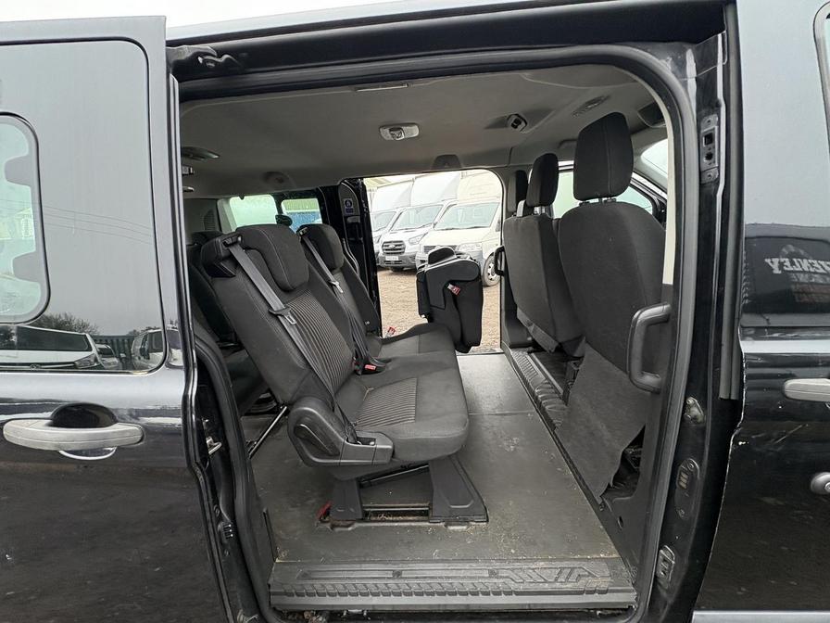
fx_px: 336
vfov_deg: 85.7
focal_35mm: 14
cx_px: 415
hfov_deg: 102.1
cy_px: 312
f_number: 2.2
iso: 100
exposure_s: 1/136
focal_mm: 2.22
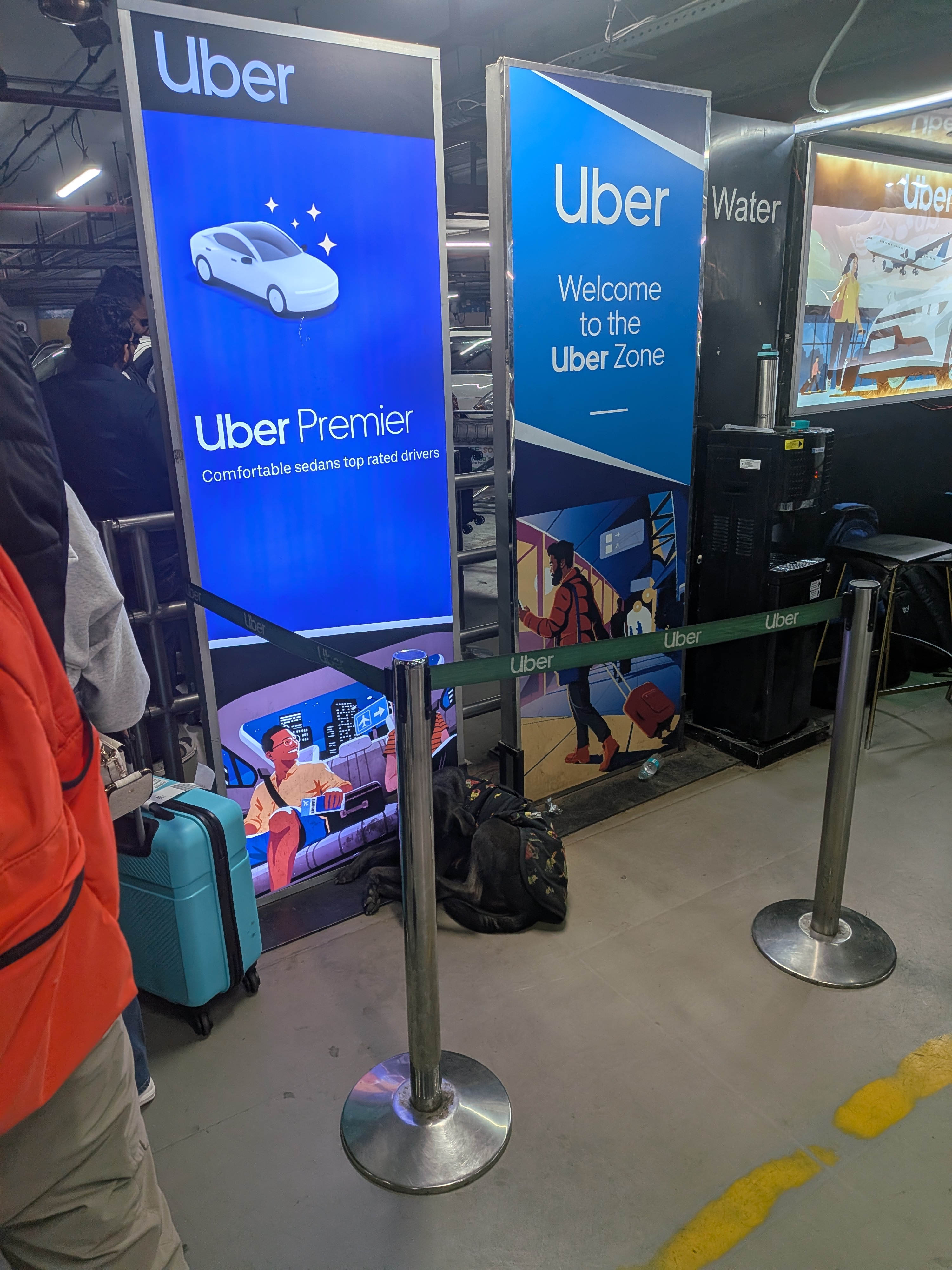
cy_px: 635
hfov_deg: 56.8
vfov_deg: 71.6
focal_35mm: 24
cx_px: 476
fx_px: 880
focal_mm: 4.53
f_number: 1.7
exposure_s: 1/351
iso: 26
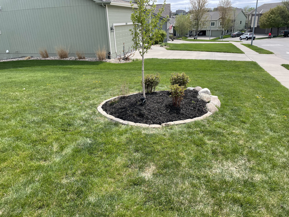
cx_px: 144
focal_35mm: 26
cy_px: 108
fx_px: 217
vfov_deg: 53.1
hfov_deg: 67.3
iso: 32
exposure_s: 1/2212
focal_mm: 4.2
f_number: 1.6
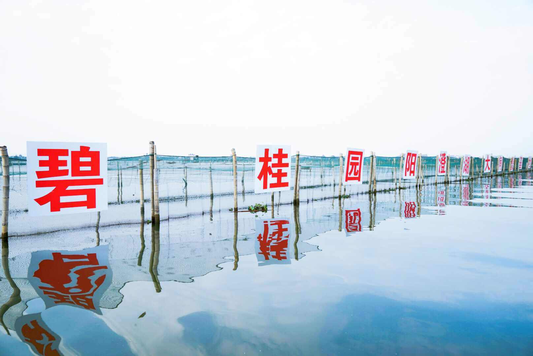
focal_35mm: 24
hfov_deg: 73.7
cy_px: 178
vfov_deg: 53.2
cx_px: 266
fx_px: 356
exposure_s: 1/200
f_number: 4
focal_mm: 24
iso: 100
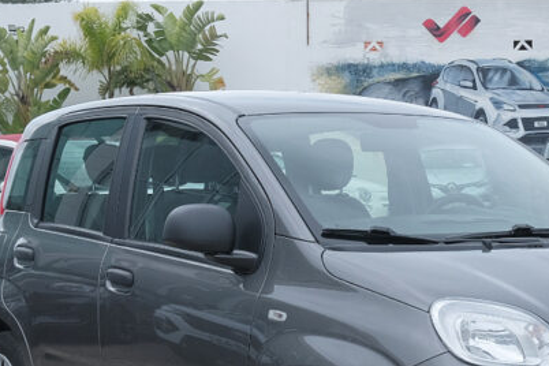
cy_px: 342
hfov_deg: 24.0
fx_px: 1281
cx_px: 406
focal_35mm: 84
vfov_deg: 16.0
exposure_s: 1/200
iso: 500
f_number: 9
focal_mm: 22.1
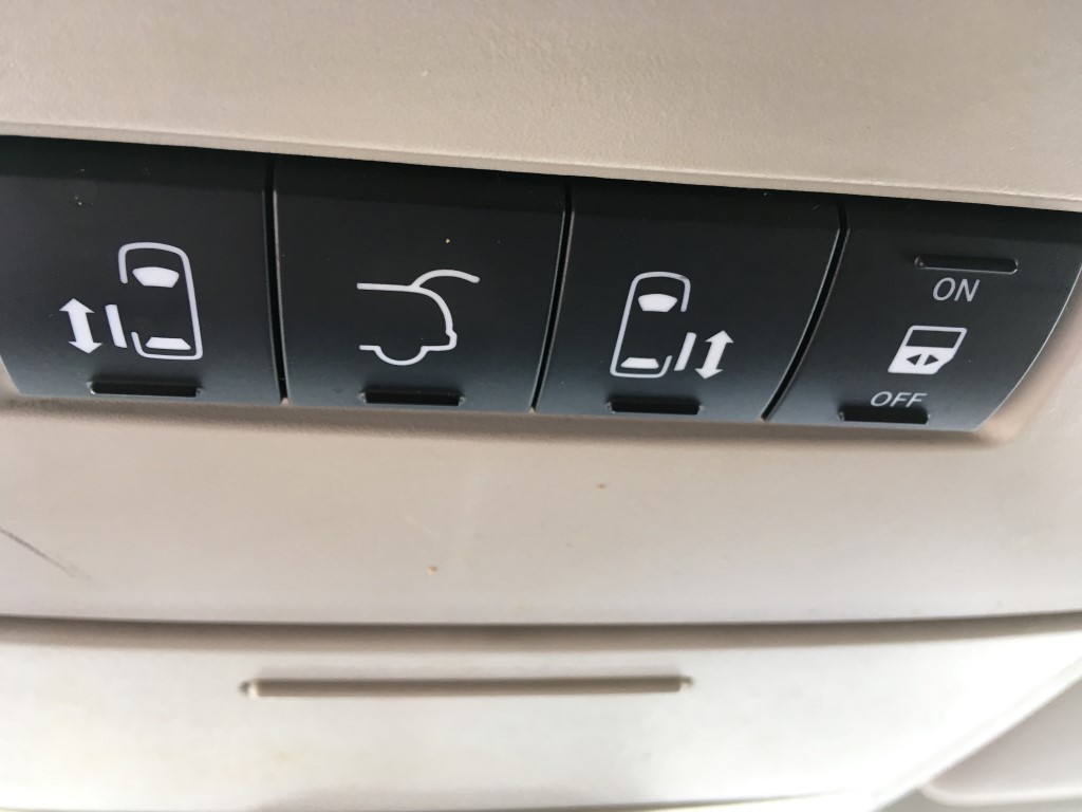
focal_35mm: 29
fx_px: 906
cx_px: 541
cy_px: 406
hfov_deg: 61.7
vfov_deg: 48.2
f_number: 2.2
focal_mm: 4.15
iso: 25
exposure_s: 1/30
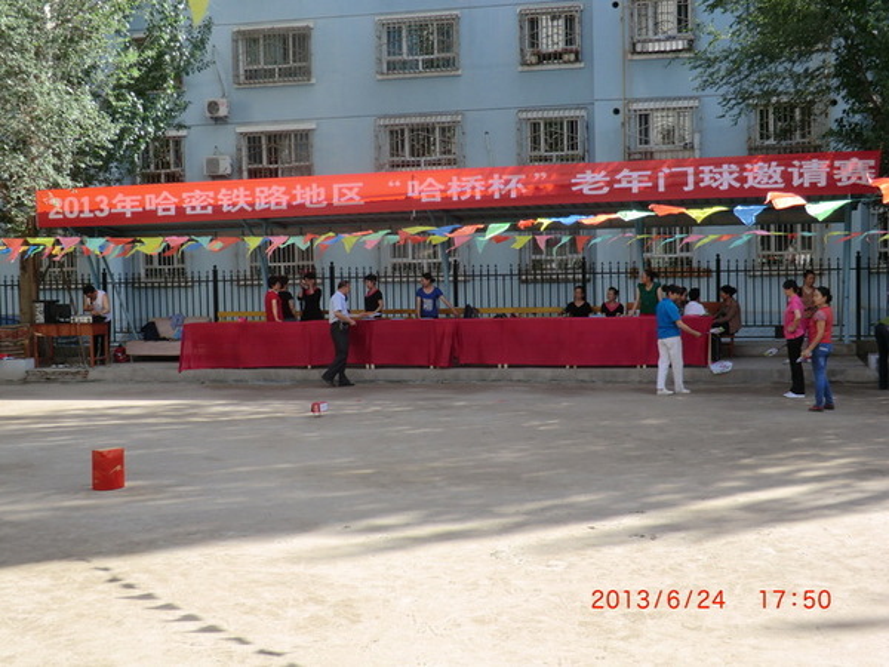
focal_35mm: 47
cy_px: 334
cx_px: 444
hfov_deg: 40.4
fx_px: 1207
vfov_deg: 30.9
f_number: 4
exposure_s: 1/250
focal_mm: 8.4
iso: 64
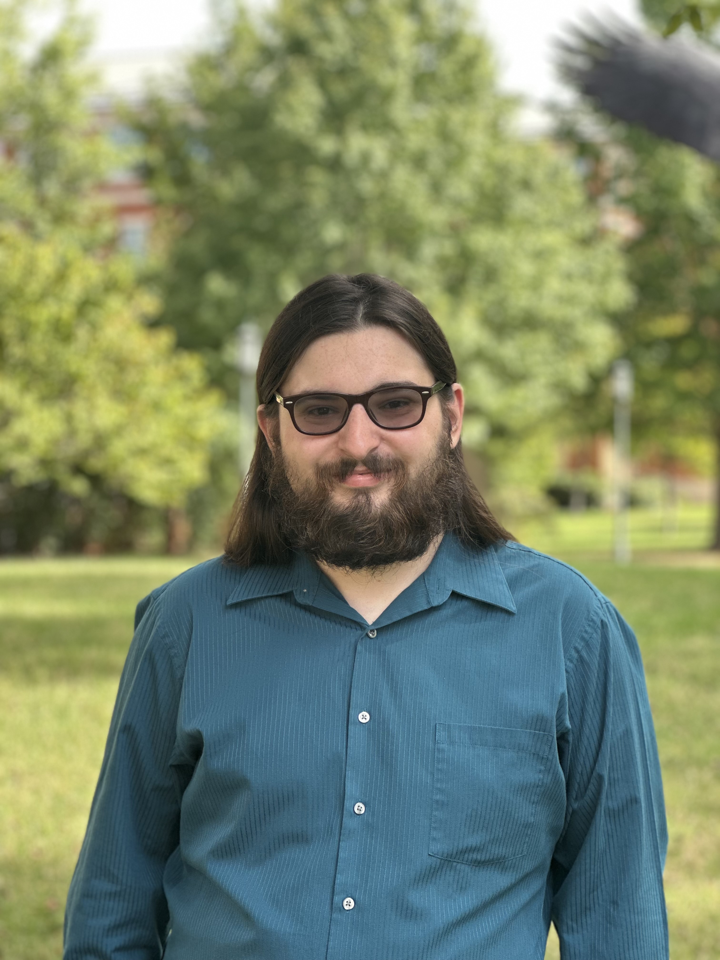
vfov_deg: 25.3
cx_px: 360
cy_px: 480
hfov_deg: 19.1
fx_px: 2135
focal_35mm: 77
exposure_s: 1/121
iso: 40
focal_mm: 9
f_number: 2.8
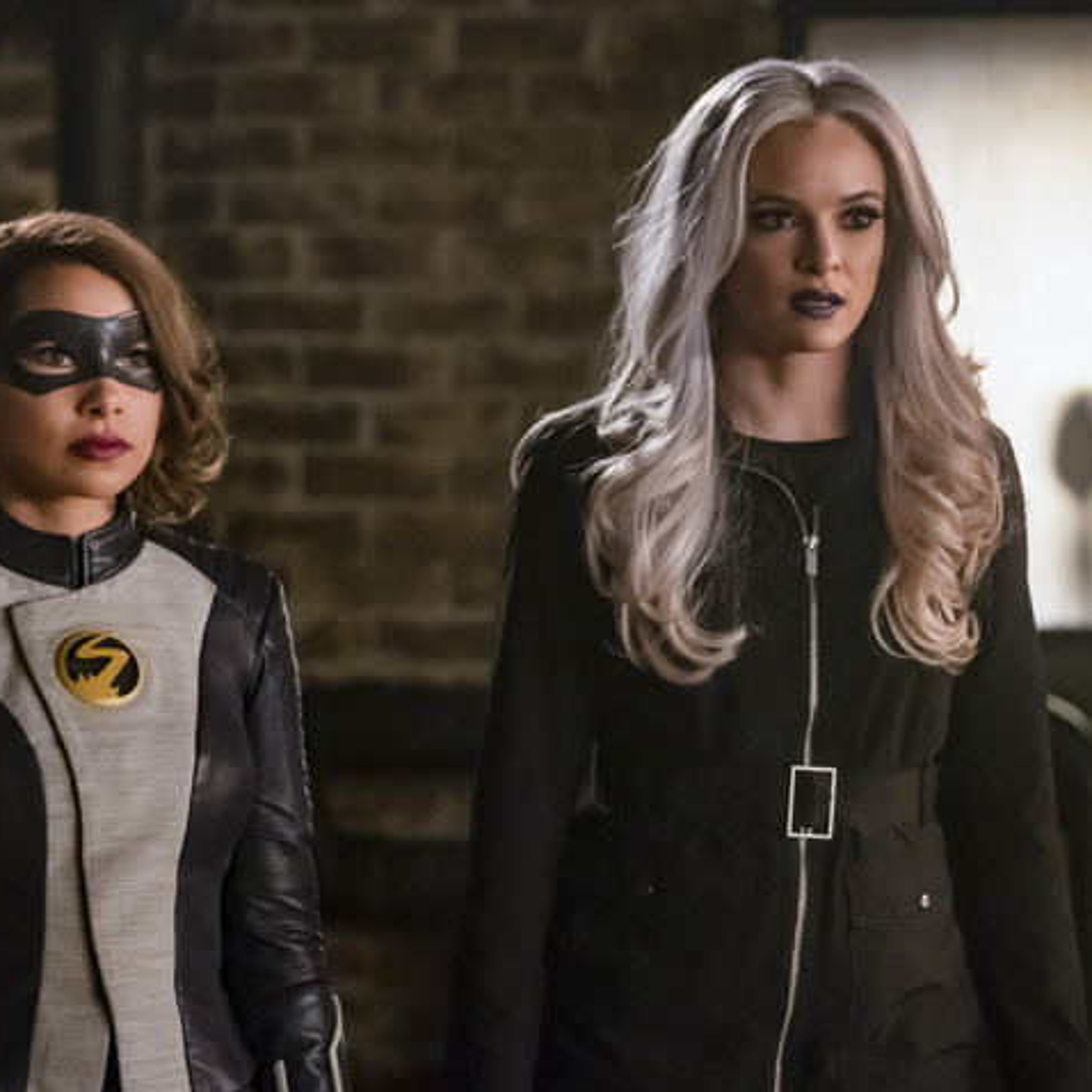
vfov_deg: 8.6
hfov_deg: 8.6
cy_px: 557
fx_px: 7281
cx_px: 498
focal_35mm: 204
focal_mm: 98.2
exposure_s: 1/60
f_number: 2.8
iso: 8000
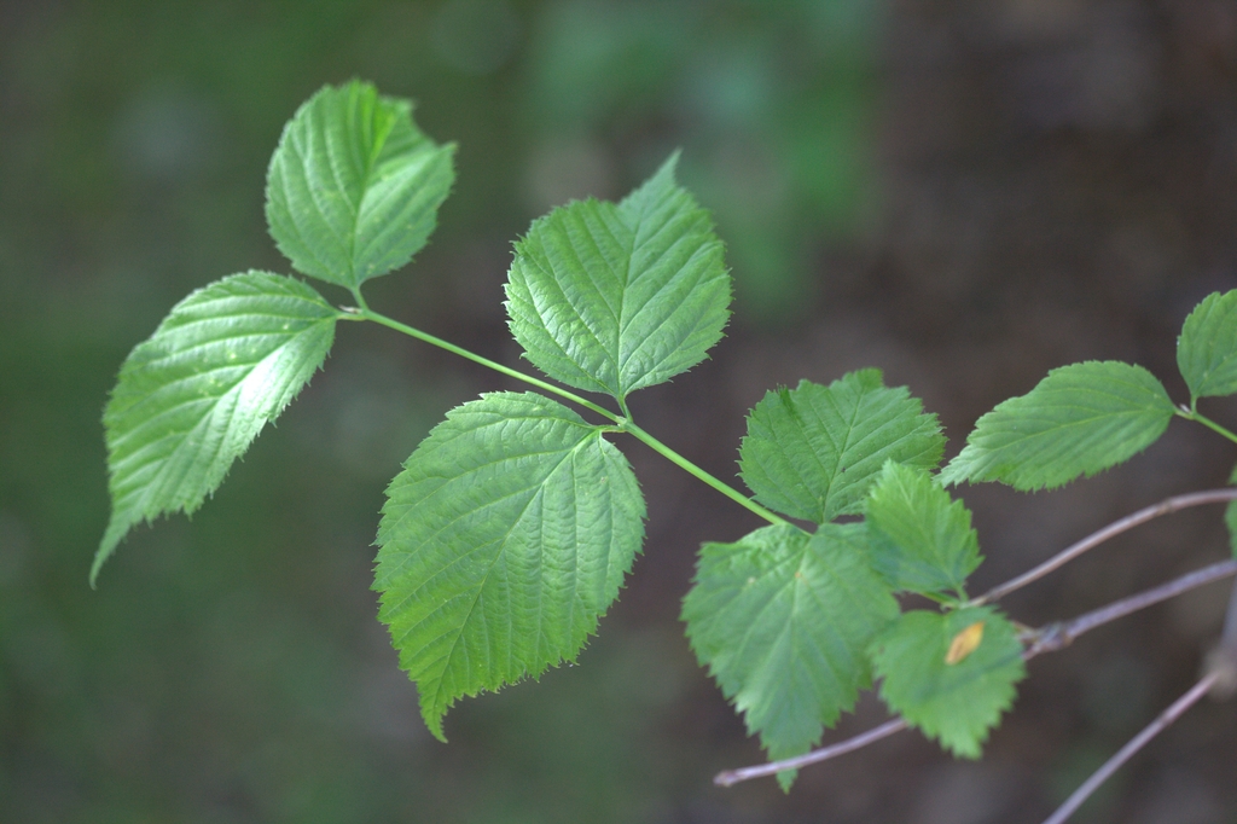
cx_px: 618
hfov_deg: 21.0
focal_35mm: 97
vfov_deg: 14.1
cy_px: 412
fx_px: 3332
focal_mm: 100
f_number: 3.5
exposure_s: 1/125
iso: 800
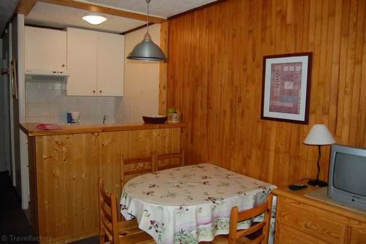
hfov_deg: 67.4
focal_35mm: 27
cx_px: 183
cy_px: 122
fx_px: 274
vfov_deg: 47.9
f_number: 3.5
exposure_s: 1/60
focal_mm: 18
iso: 400
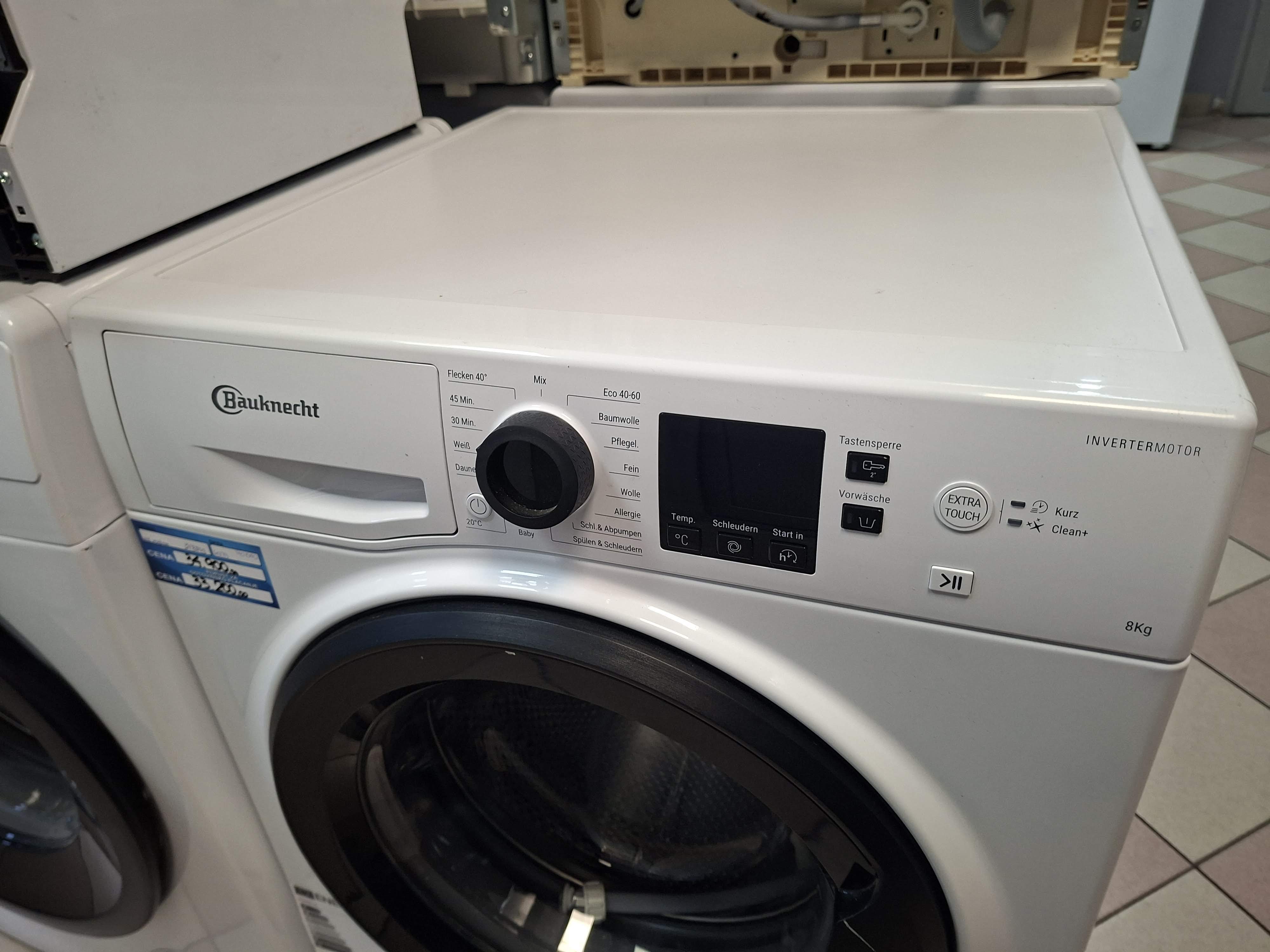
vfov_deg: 58.9
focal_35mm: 23
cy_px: 476
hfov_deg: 73.9
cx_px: 635
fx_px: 844
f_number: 1.8
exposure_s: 1/50
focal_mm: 5.54
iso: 200
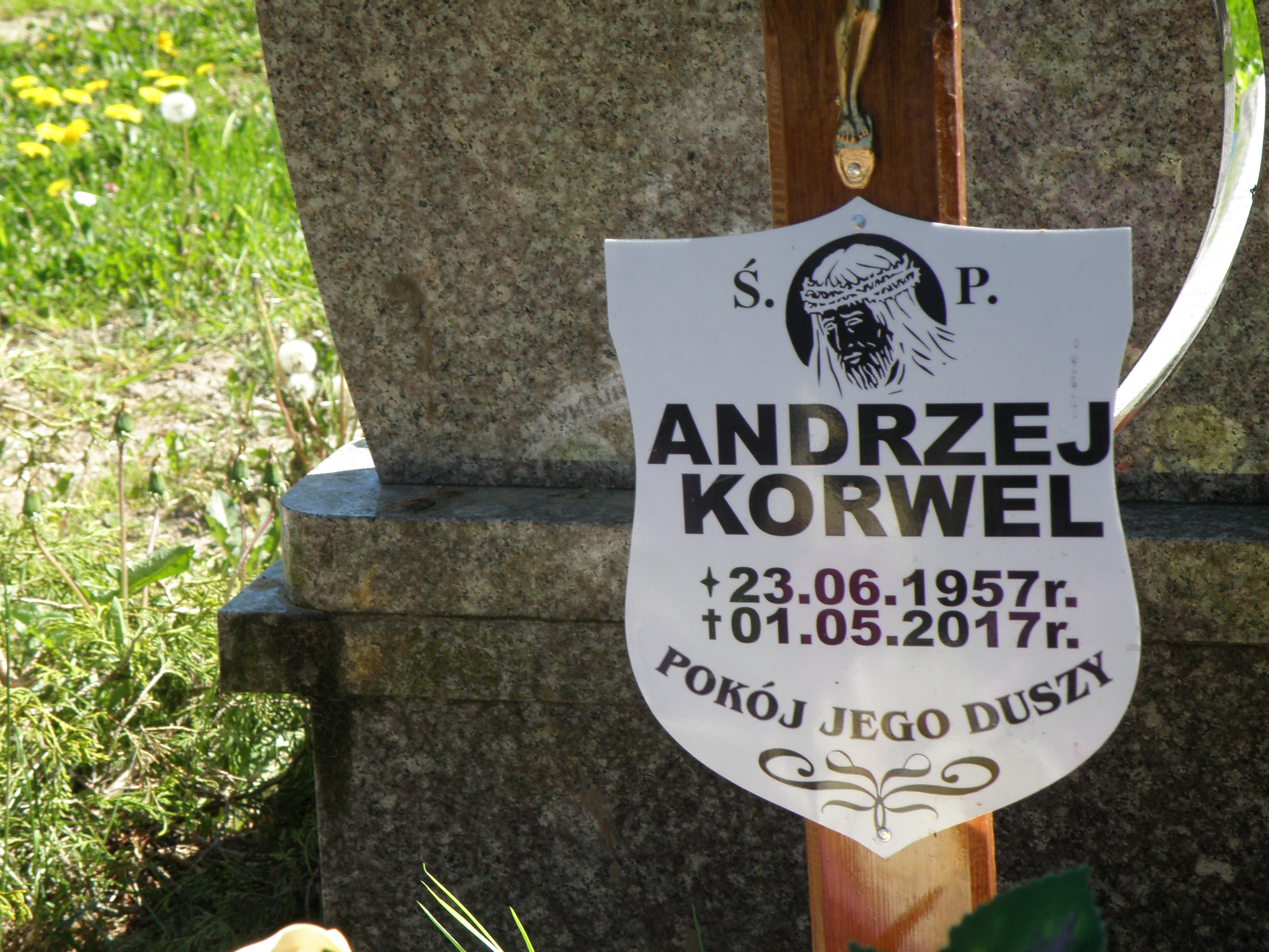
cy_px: 476
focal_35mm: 100
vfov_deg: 14.8
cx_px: 634
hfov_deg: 19.6
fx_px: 3666
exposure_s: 1/200
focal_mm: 17.86
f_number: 4.5
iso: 64
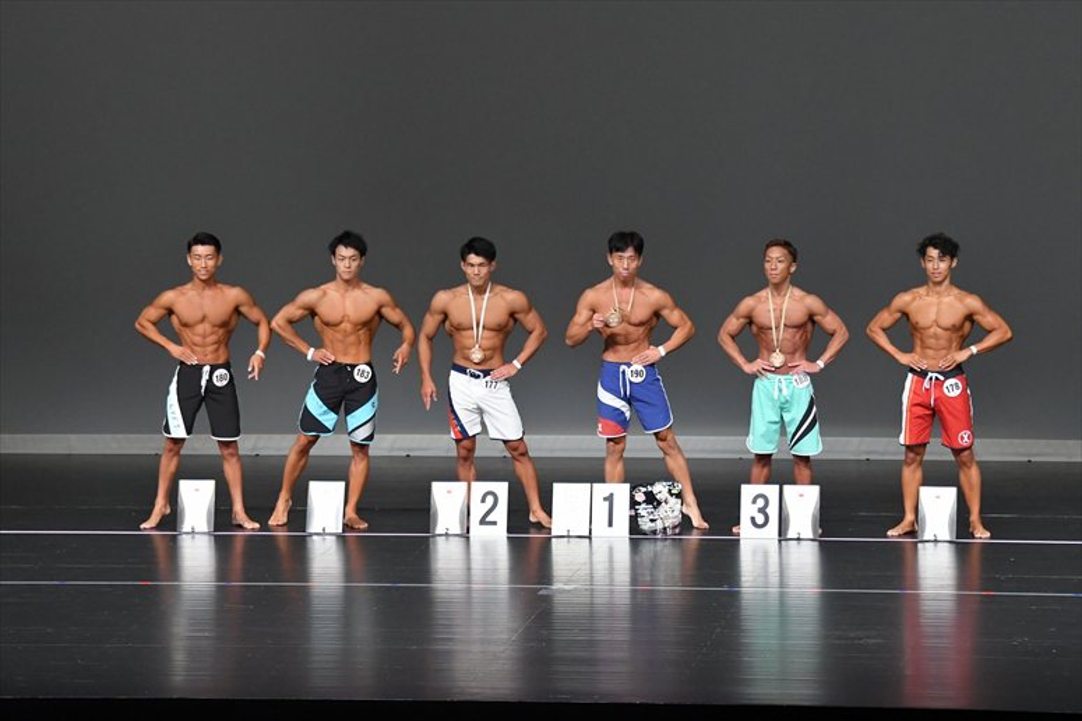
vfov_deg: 7.5
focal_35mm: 183
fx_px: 5498
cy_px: 360
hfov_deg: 11.2
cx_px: 541
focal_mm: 122
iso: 5000
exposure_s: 1/400
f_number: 5.6
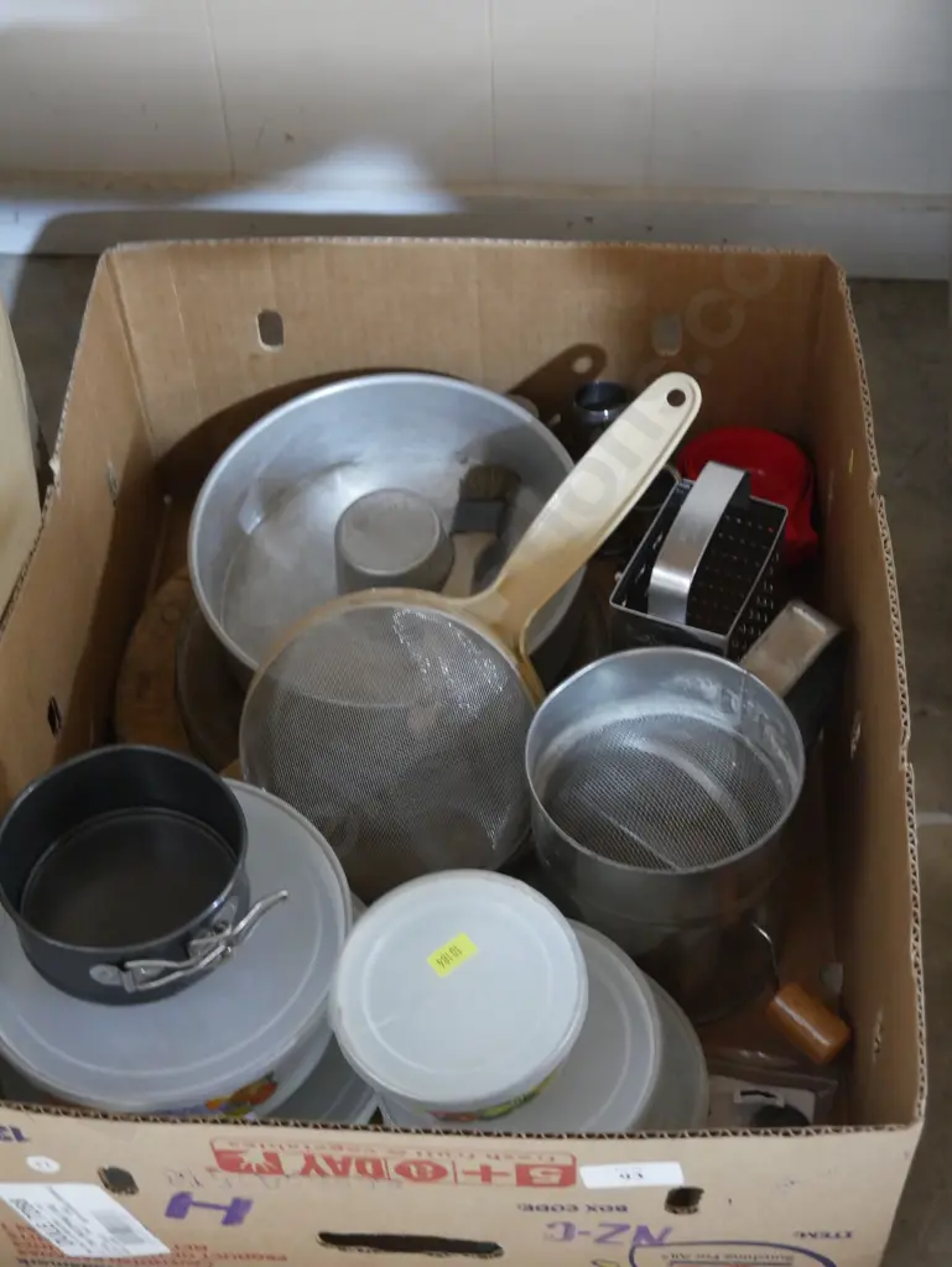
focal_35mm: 52
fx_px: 1905
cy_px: 634
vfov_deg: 36.8
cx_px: 476
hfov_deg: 28.1
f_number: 5.3
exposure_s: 1/10
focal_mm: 26
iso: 3200
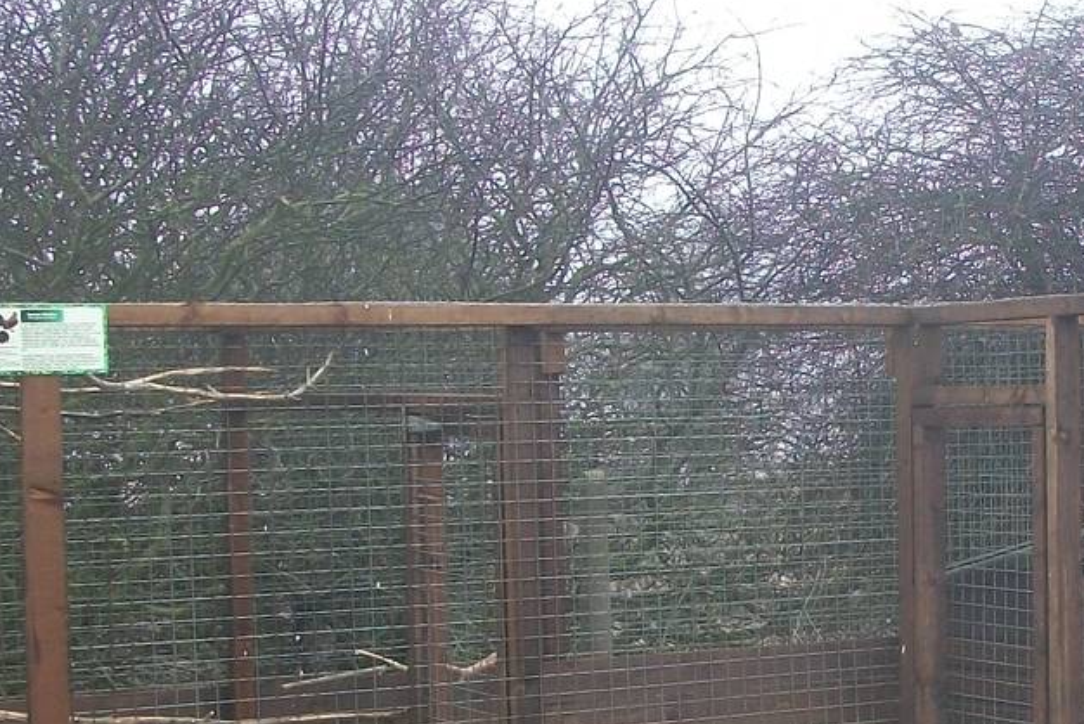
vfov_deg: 16.1
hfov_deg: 23.2
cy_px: 473
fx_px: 2561
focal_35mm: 85
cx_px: 996
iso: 80
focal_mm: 5.7
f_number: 2.9
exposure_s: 1/160
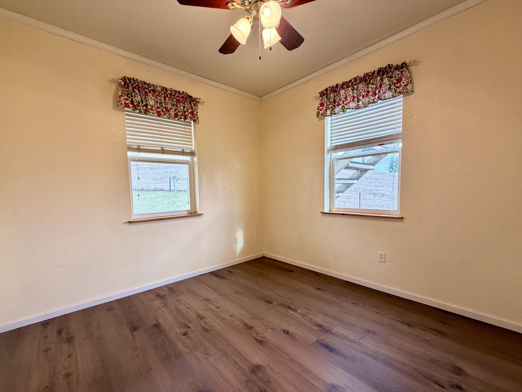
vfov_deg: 81.7
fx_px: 226
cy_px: 206
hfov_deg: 98.1
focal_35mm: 15
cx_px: 250
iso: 320
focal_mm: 2.22
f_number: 2.2
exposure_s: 1/120
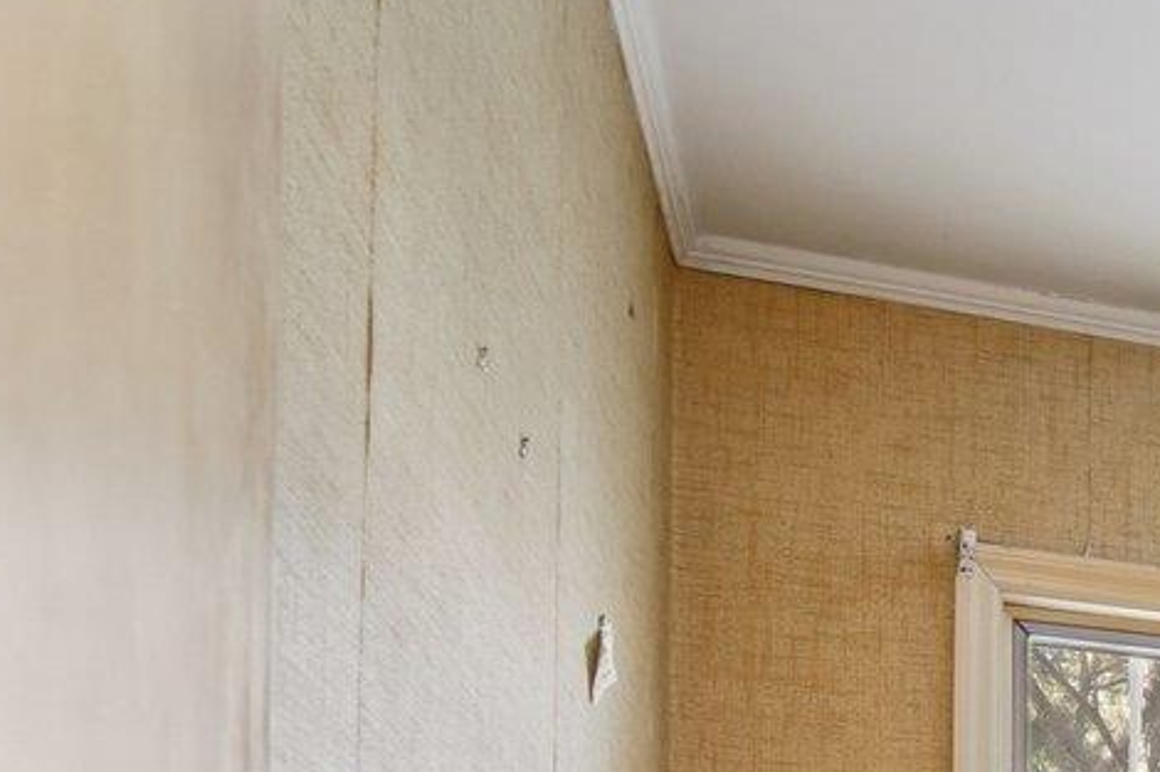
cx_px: 1903
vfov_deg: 18.7
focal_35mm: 61
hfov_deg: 23.4
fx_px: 1965
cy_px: 1259
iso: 400
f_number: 8
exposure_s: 1/2
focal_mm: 14
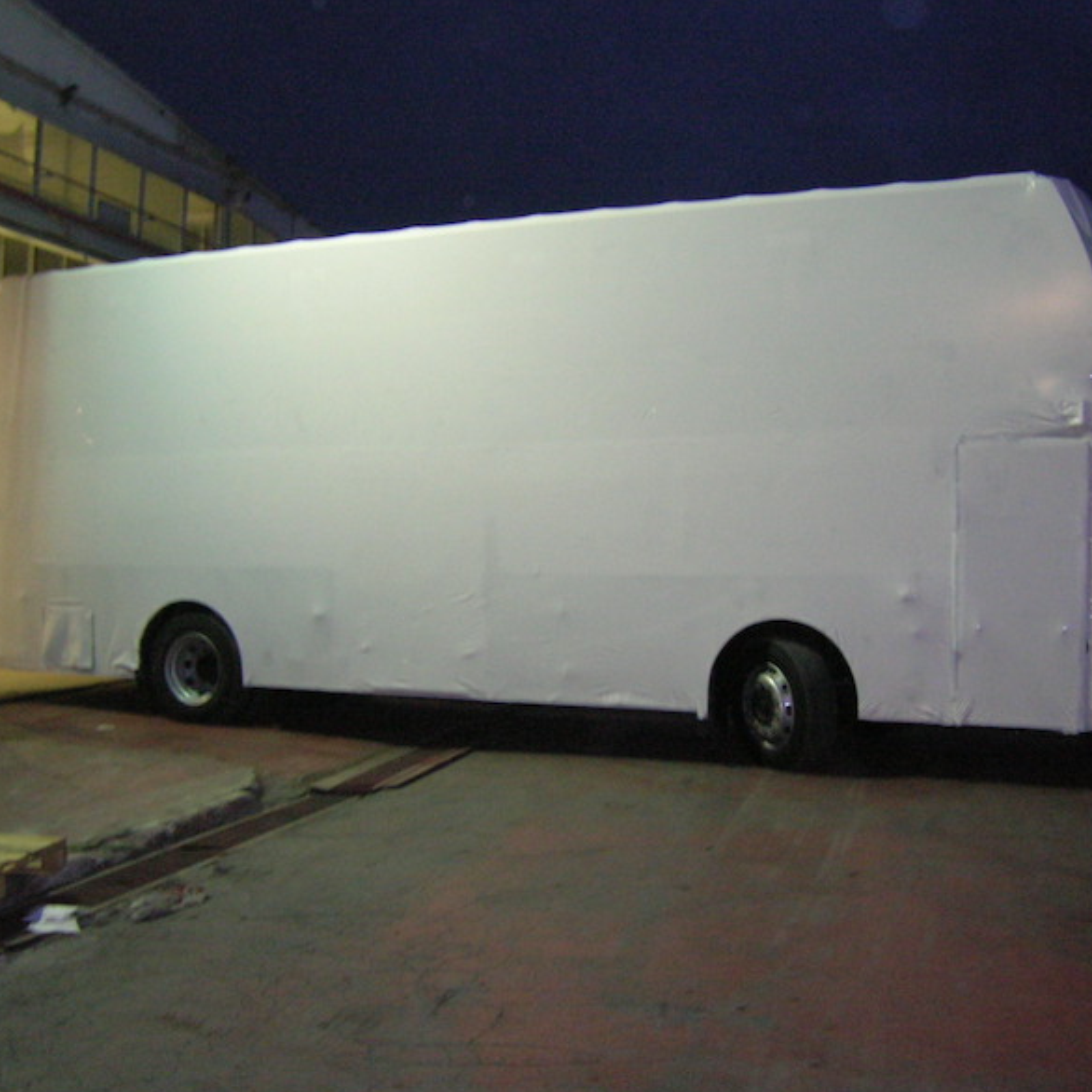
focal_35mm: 41
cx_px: 583
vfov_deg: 40.9
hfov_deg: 40.9
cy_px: 542
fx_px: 1463
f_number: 2.9
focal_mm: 5.7
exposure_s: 1/6.2
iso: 200
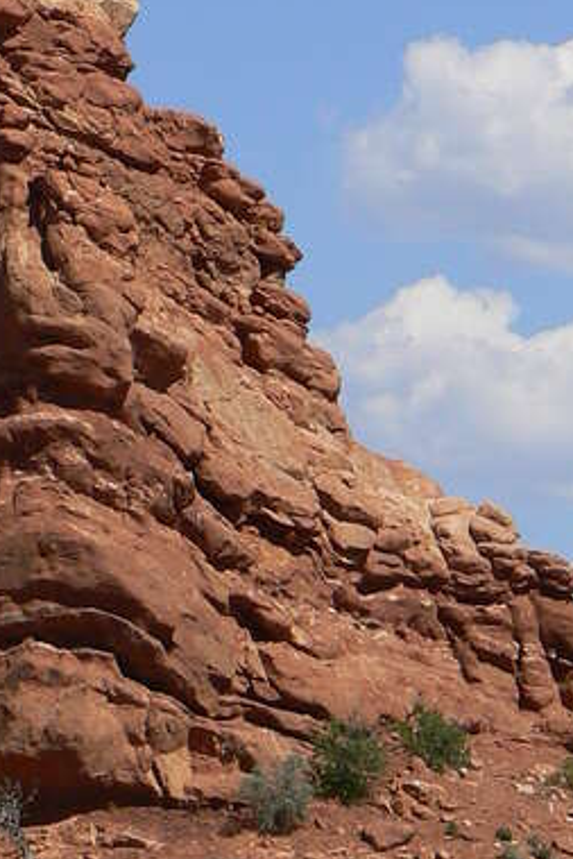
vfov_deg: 7.0
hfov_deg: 4.7
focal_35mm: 292
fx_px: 6965
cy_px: 134
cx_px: 231
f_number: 6.3
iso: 80
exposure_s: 1/500
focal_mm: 16.2
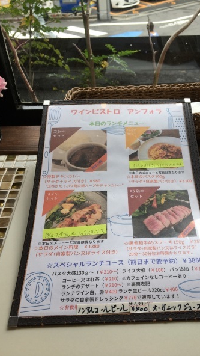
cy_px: 176
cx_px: 123
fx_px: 302
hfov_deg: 36.5
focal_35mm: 32
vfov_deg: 61.0
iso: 25
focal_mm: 4.15
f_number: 2.2
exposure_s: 1/165
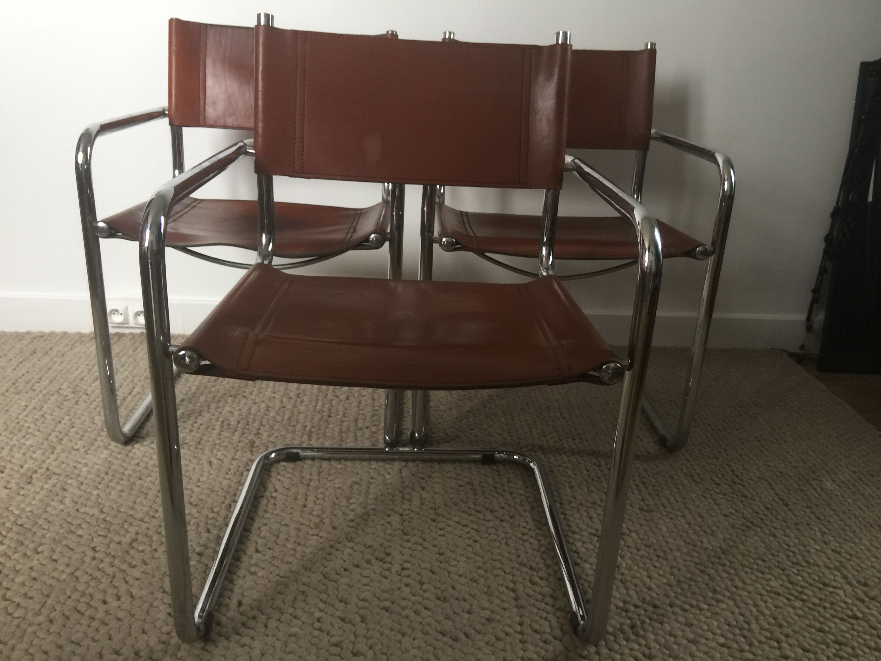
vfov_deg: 48.2
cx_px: 440
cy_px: 330
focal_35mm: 29
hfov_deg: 61.7
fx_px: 738
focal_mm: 4.15
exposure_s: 1/17
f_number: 2.2
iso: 40
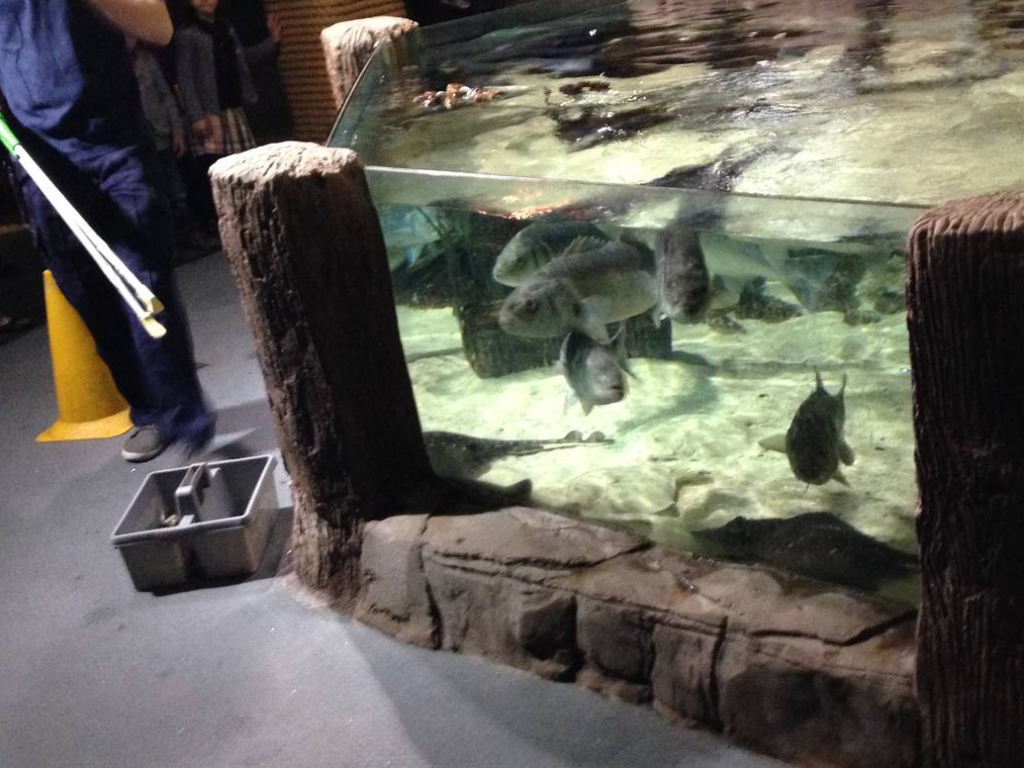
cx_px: 723
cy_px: 386
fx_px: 1508
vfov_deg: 28.6
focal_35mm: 51
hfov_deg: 36.9
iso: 400
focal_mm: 4.12
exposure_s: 1/17
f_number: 2.4
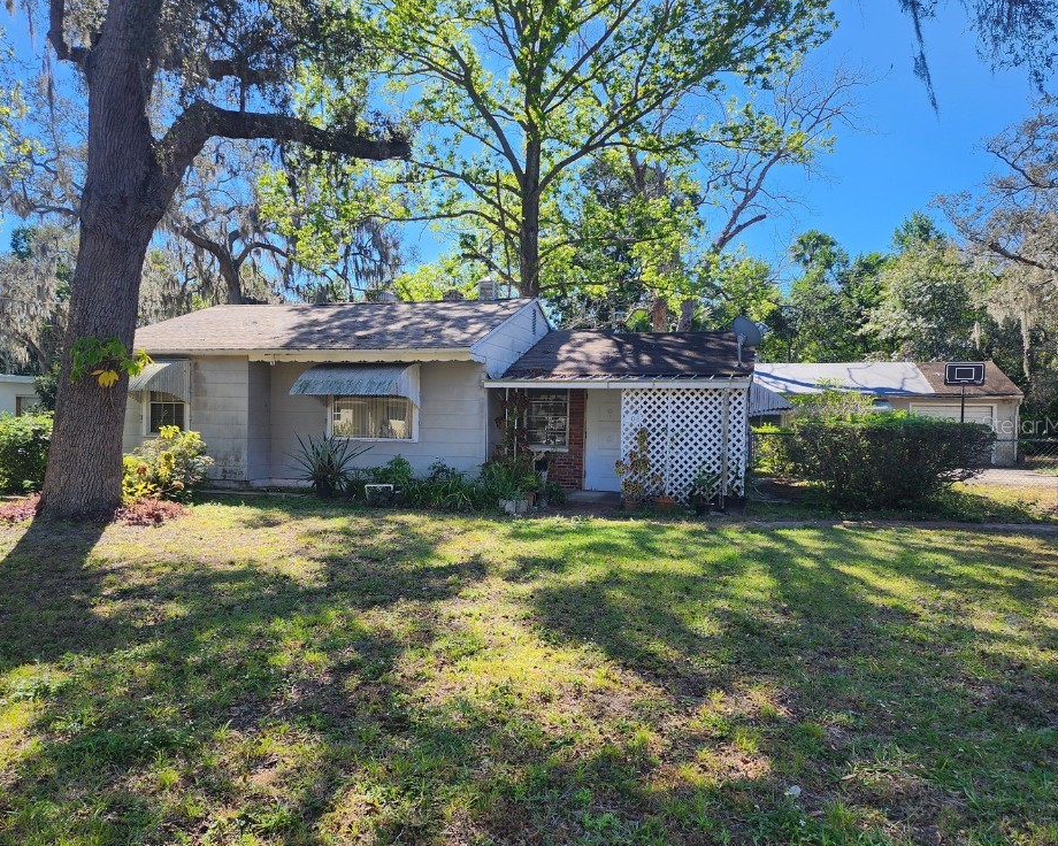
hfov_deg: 68.1
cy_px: 424
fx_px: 783
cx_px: 501
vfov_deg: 56.8
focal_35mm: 25
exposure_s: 1/377
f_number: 1.8
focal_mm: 6.4
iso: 12
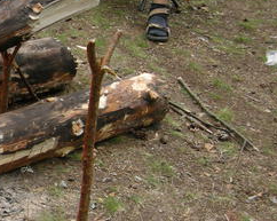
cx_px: -66
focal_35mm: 93
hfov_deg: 19.3
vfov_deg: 16.5
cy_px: 129
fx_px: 762
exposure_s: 1/62.6
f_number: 3.4
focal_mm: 7.5
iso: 64
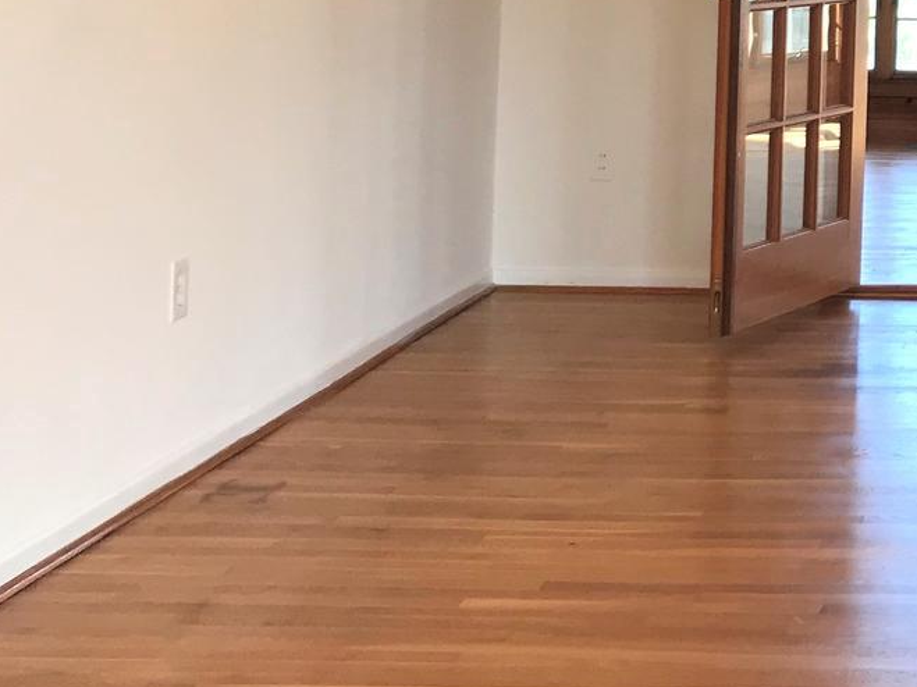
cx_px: 1172
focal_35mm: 87
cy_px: -152
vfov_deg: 16.2
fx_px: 2304
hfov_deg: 20.6
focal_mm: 3.99
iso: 32
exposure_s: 1/60
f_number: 1.8
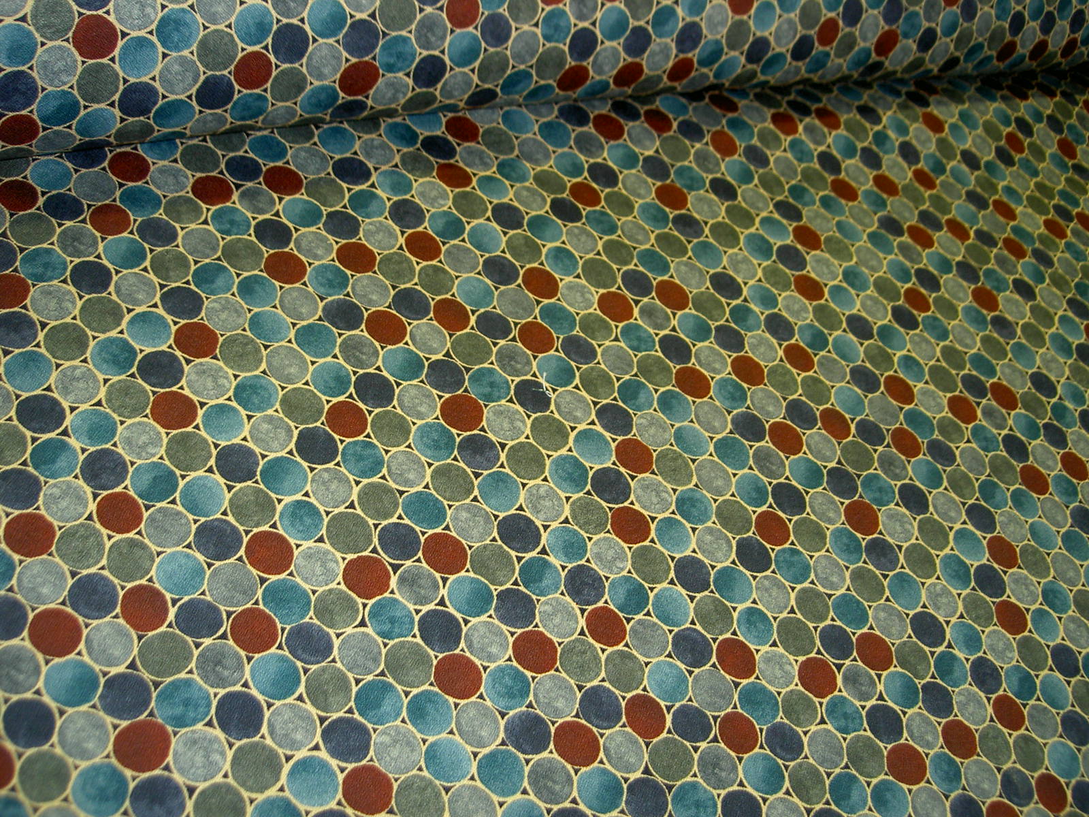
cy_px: 408
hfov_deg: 47.9
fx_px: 1227
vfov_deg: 36.8
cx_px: 544
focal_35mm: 39
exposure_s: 1/59.5
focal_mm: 8
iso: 100
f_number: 2.8
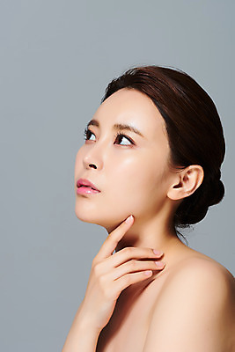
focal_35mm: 105
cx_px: 118
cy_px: 176
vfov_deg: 19.4
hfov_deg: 13.1
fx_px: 1027
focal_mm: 105
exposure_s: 1/125
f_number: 16
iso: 64
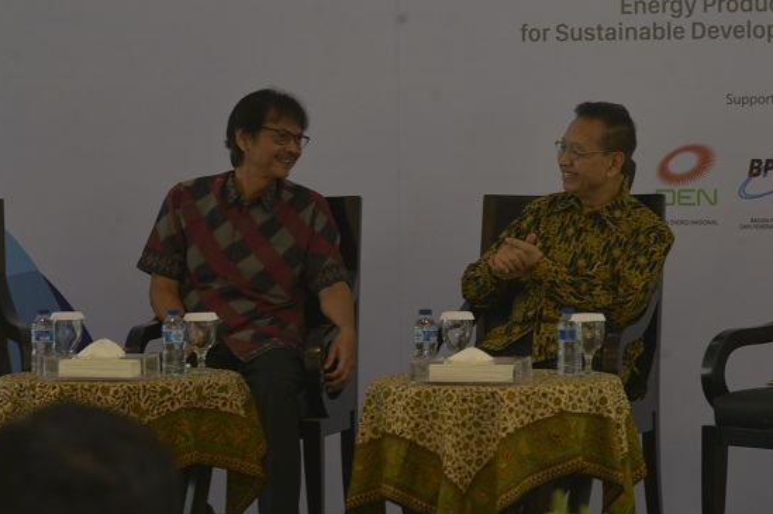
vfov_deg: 7.8
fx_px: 3754
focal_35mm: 175
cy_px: 251
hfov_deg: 11.8
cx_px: 363
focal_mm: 120
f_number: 6.3
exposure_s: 1/125
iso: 1000
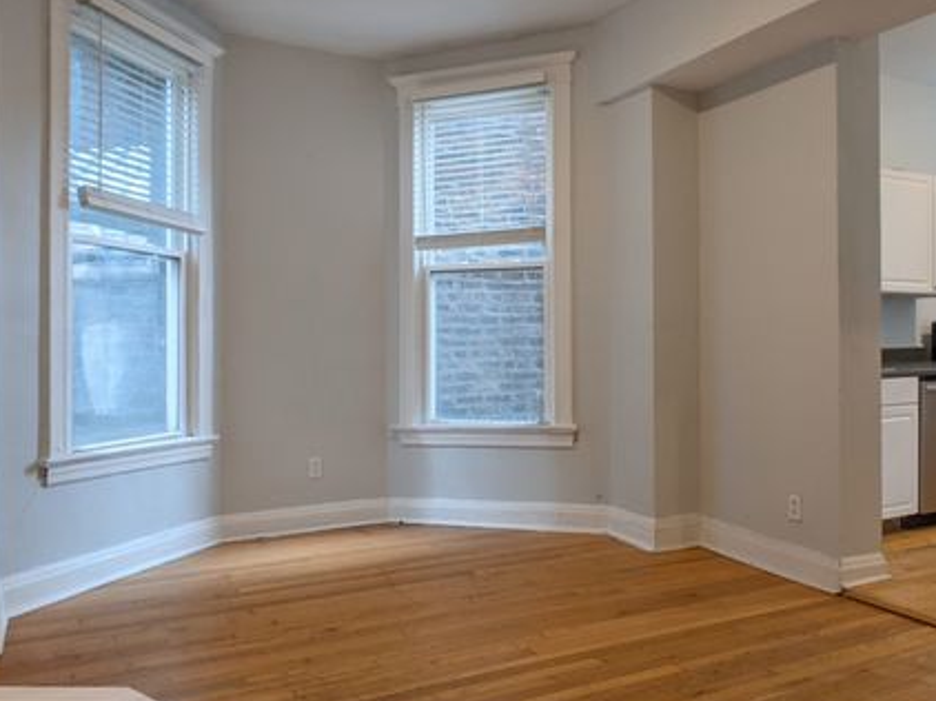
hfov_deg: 56.8
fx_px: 865
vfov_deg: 44.1
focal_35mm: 32
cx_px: 506
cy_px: 325
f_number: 1.8
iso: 47
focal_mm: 4.44
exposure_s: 1/24
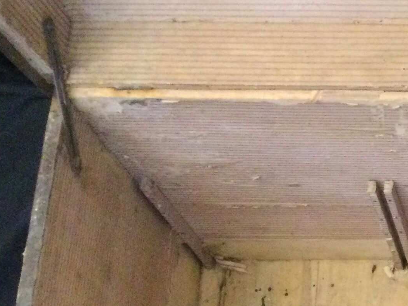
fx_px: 1132
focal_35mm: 96
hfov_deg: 18.7
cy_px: 256
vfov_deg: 15.3
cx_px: 559
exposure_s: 1/17
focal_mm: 3.3
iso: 400
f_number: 2.4
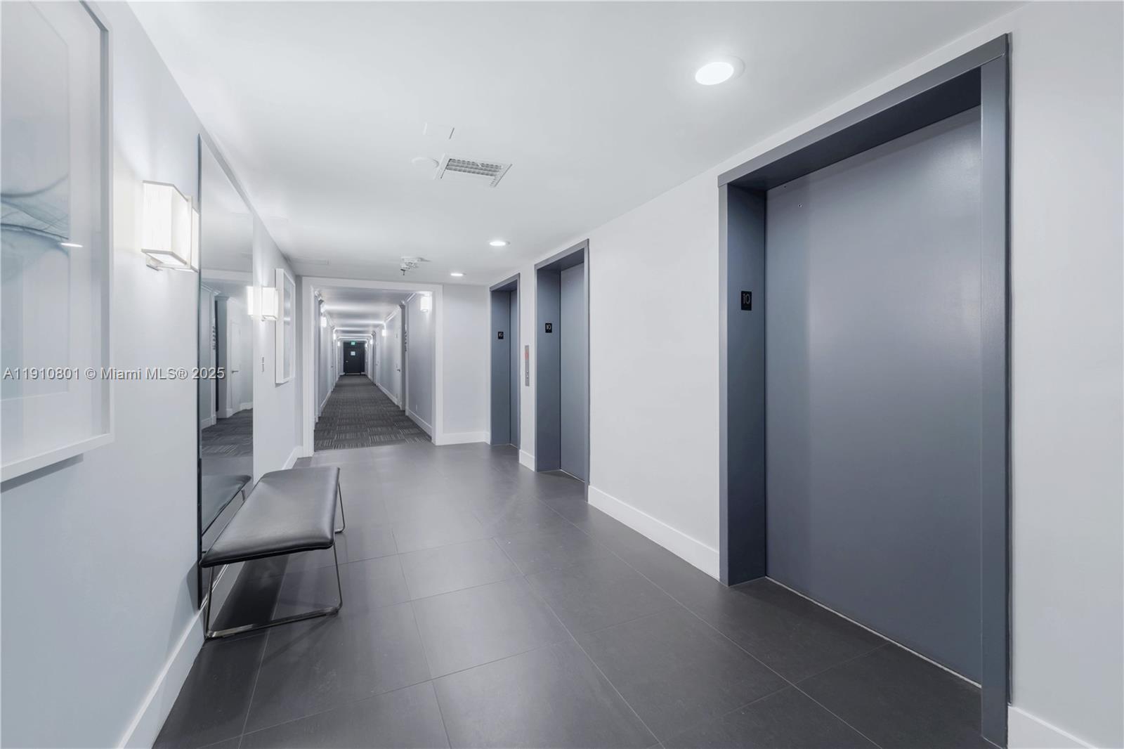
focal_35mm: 14
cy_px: 374
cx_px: 562
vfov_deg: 81.2
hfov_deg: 104.3
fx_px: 437
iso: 250
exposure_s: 1/1.67
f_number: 8
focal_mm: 14
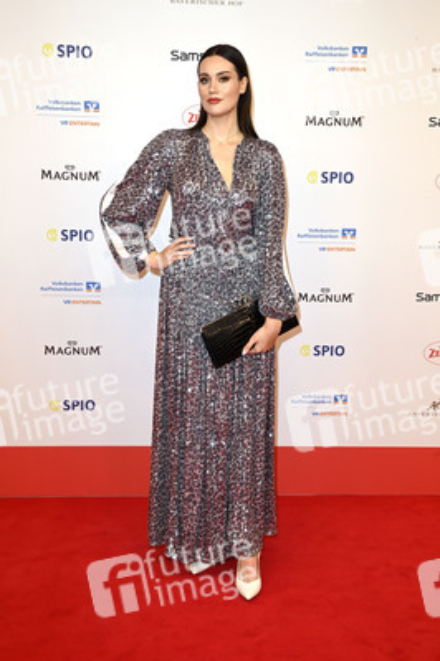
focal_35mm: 44
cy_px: 330
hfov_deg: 30.5
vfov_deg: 44.5
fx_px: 808
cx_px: 220
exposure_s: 1/250
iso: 640
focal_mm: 44
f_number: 7.1
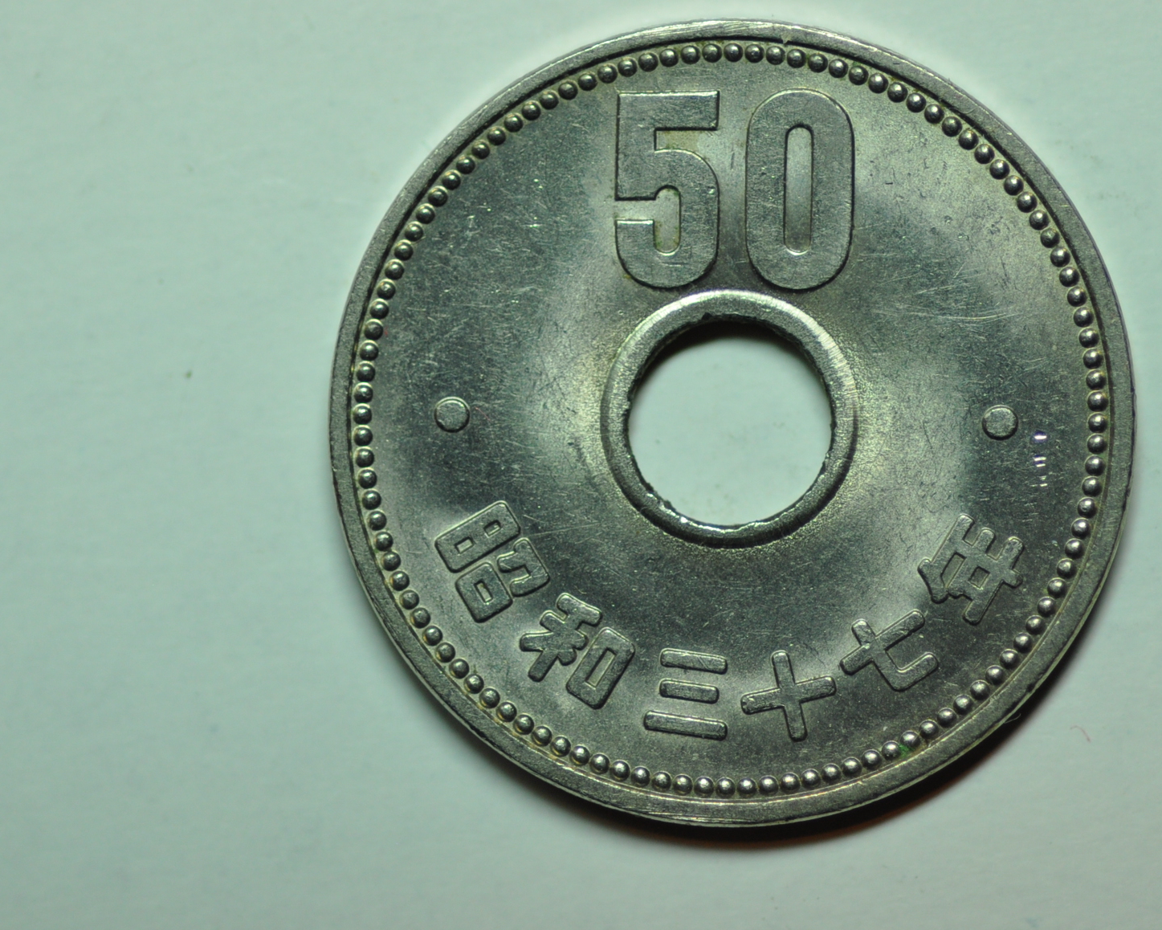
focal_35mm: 125
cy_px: 430
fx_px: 4299
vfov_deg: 12.3
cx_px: 708
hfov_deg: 15.4
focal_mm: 60
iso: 500
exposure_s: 1/250
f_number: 4
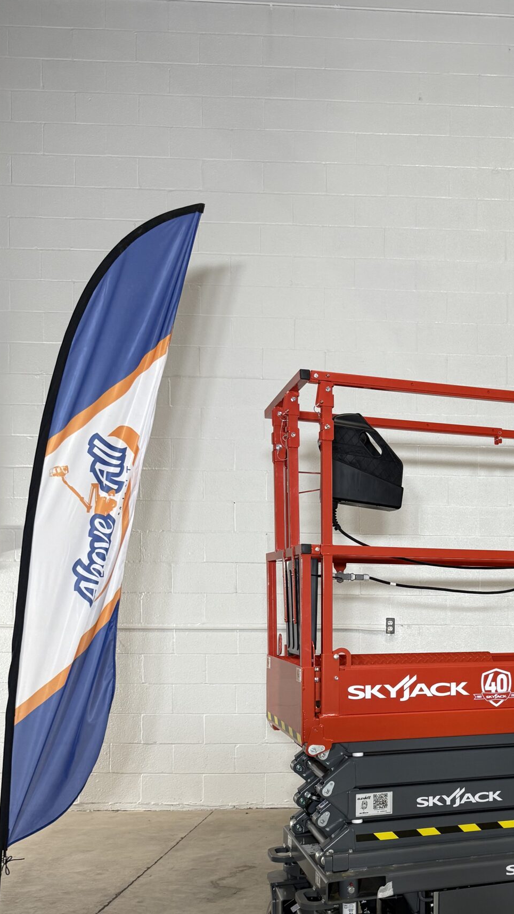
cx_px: 504
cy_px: 624
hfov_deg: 28.7
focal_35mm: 39
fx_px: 945
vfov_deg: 50.5
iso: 160
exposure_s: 1/120
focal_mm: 6.76
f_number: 1.78
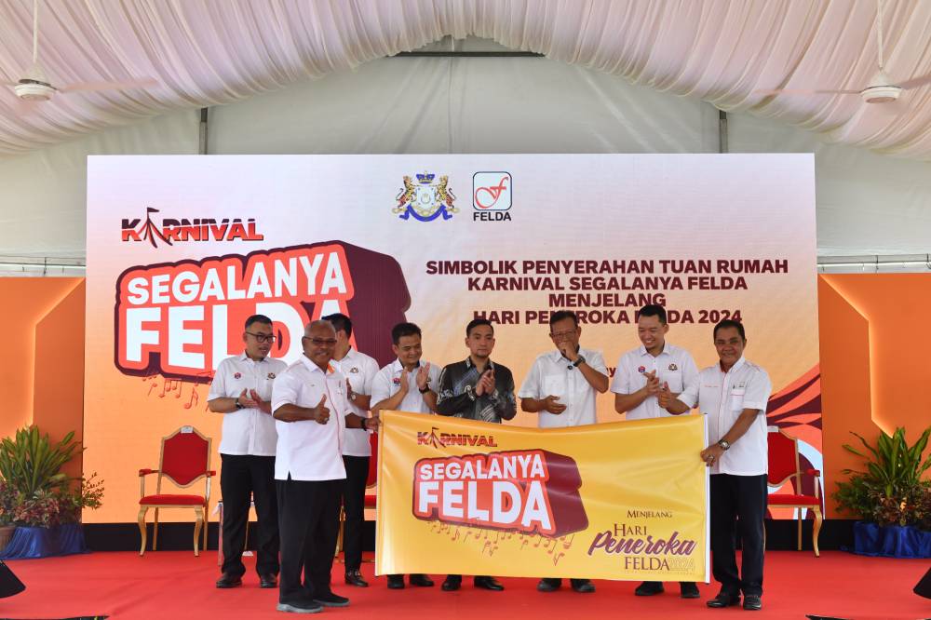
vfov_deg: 26.0
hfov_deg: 38.2
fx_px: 1344
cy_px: 310
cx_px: 466
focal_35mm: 52
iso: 800
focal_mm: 44
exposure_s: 1/125
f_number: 5.6
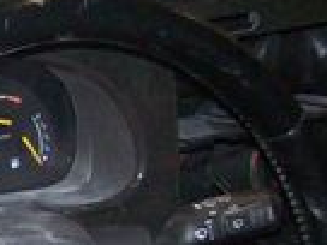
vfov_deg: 8.6
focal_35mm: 170
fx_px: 1606
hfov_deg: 10.7
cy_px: 346
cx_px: -325
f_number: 2.7
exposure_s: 1/64
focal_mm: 6
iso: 200
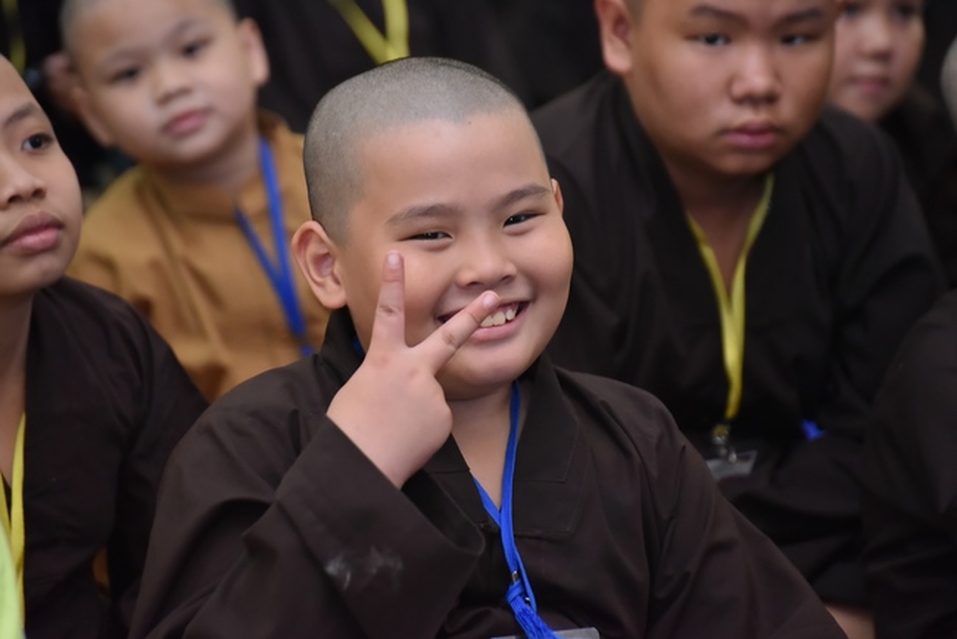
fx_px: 5319
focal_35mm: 200
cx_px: 478
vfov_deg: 6.9
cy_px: 320
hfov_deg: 10.3
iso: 3200
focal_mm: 200
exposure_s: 1/200
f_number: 5.6
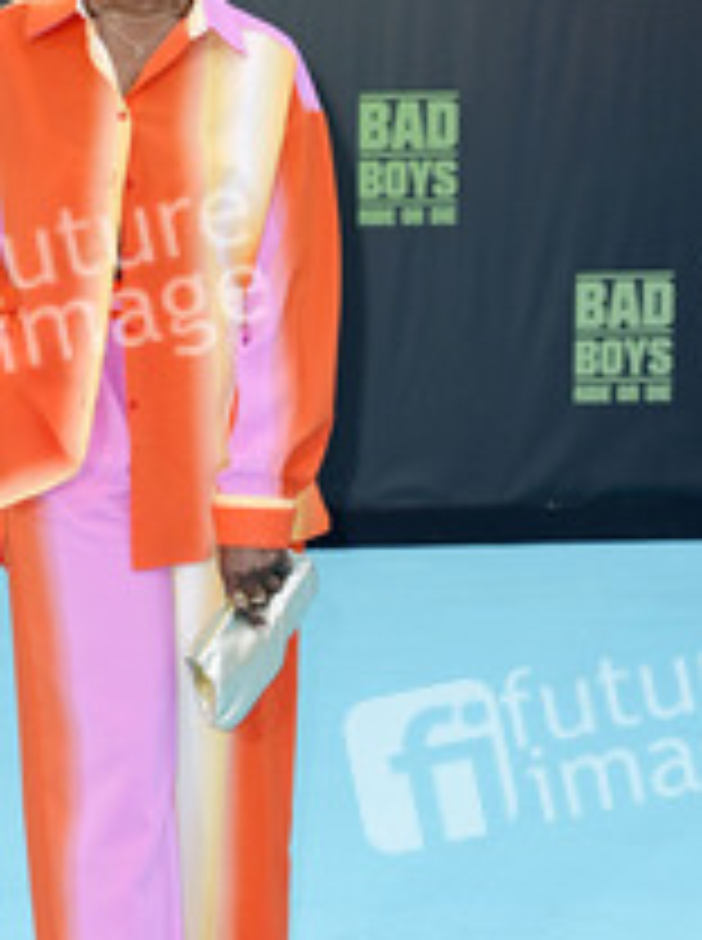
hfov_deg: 11.4
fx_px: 3499
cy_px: 522
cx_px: 166
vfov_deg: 15.3
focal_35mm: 129
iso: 320
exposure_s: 1/250
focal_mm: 70
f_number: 5.6
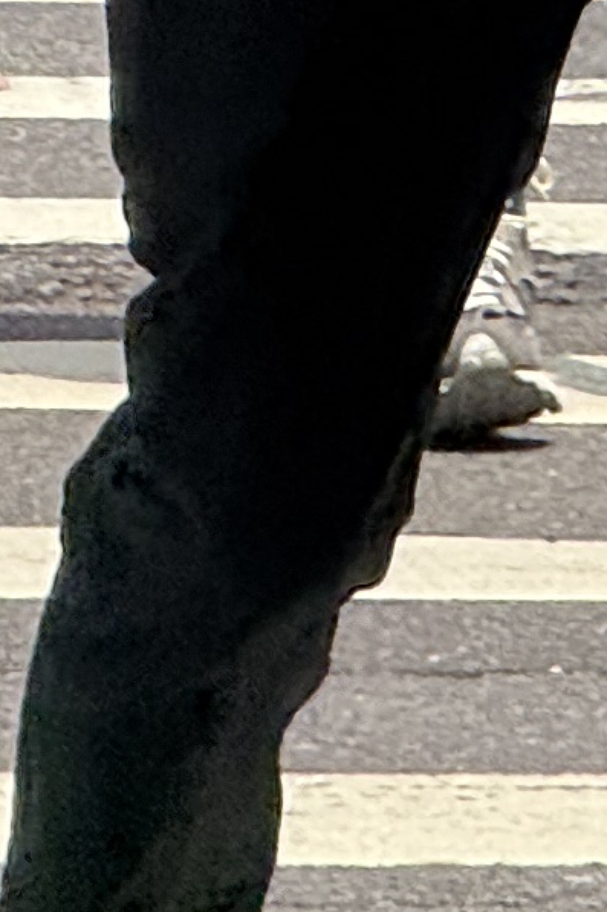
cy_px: -1235
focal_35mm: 844
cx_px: 1154
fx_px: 21357
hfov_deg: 1.6
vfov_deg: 2.4
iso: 64
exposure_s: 1/1248
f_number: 2.8
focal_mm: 15.66
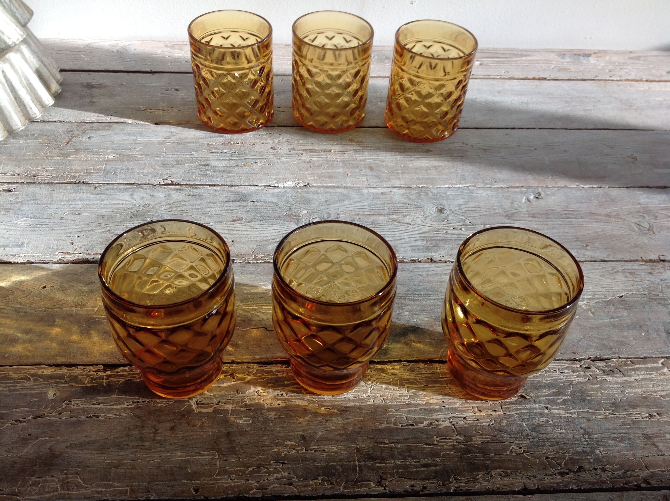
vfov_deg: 40.6
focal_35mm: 35
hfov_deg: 52.7
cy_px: 250
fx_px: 676
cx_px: 335
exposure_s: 1/312
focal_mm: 4.28
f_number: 2.4
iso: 50
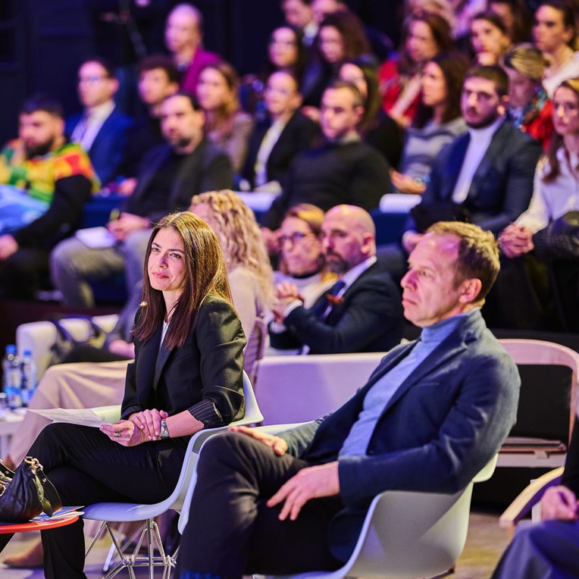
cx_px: 166
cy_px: 289
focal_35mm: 173
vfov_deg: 10.1
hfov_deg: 10.1
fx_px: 3274
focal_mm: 135
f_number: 1.8
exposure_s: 1/160
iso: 1000
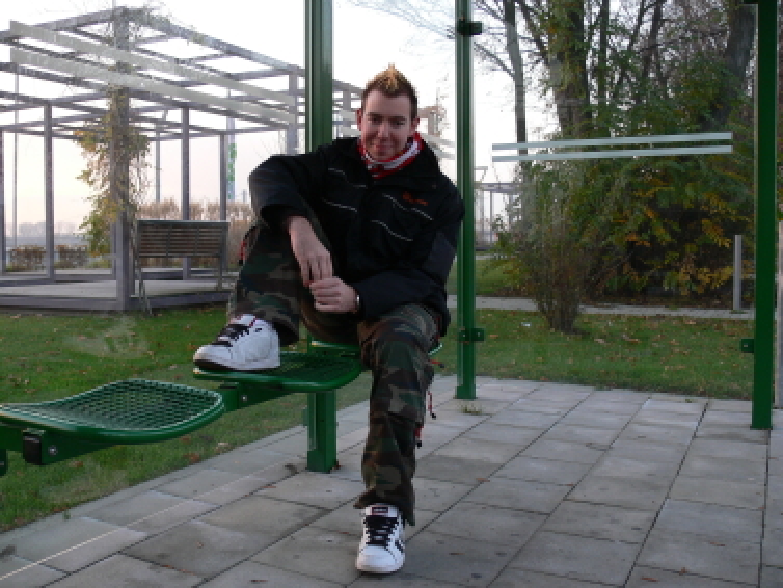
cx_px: 392
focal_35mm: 35
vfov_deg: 40.7
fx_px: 792
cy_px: 294
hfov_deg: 52.6
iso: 100
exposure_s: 1/40
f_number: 2.8
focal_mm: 7.4
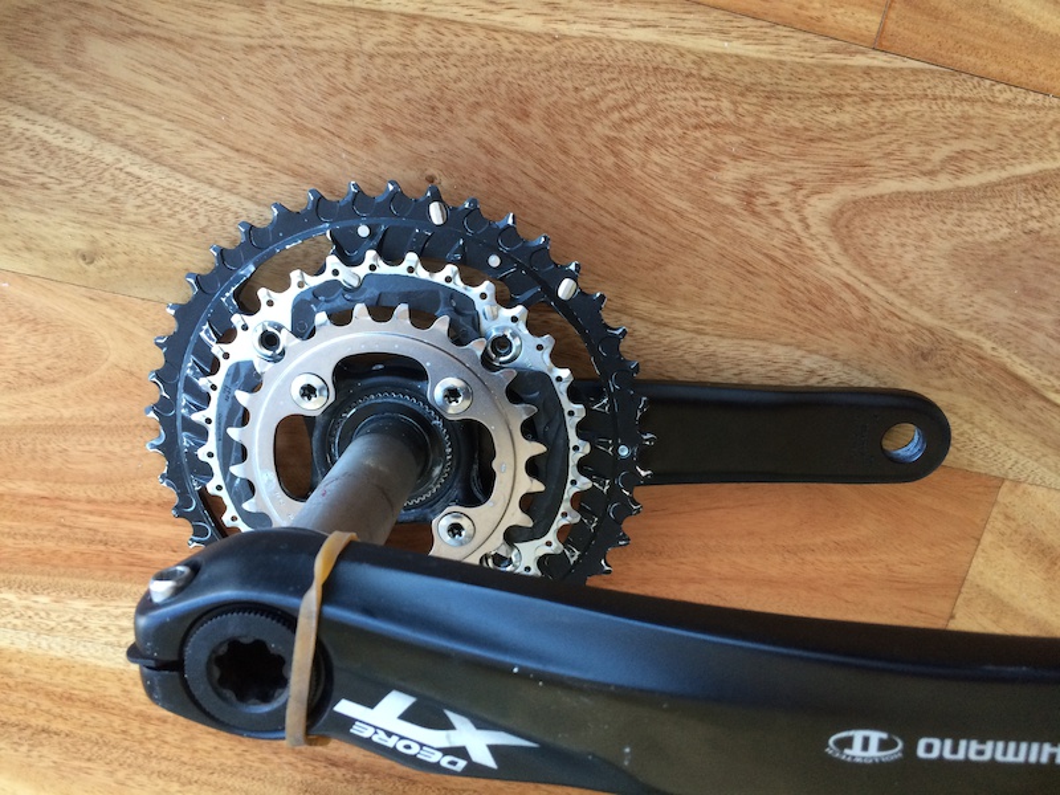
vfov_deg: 48.2
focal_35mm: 29
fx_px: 888
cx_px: 530
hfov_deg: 61.7
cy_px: 398
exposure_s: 1/30
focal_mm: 4.15
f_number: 2.2
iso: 64
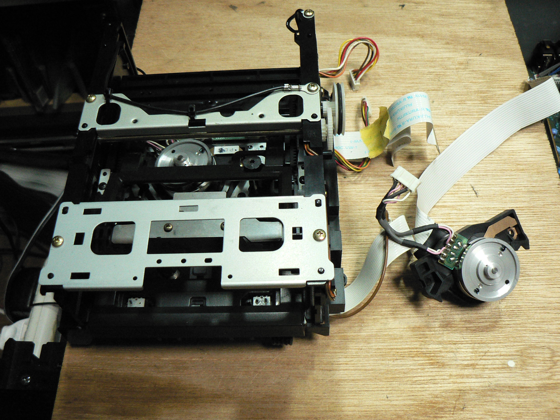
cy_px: 210
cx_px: 280
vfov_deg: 39.7
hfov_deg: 51.4
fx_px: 582
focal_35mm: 36
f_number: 2.8
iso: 400
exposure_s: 1/60
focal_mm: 6
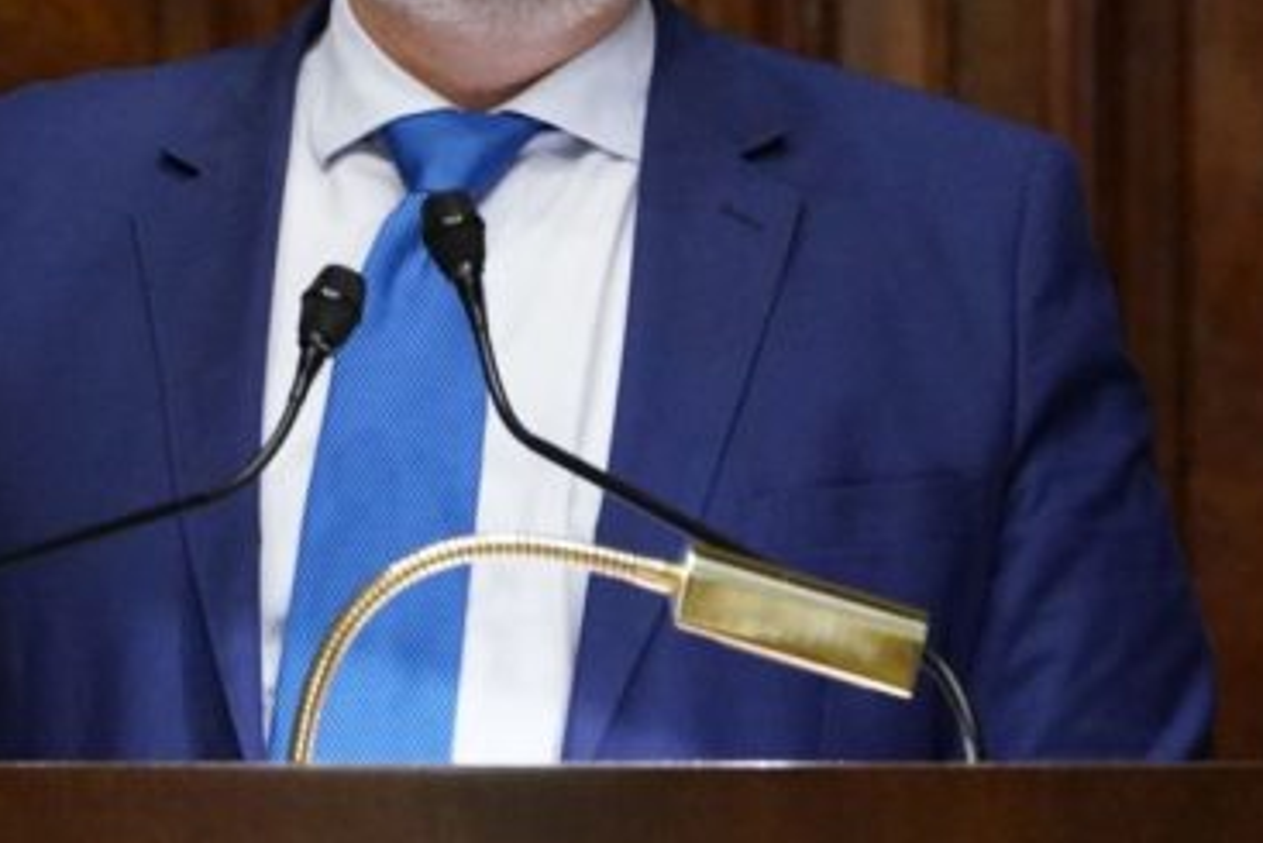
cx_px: 375
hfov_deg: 3.3
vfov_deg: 2.2
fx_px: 22005
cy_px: 213
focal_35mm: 627
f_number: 4.5
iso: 8000
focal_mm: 200
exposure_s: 1/160
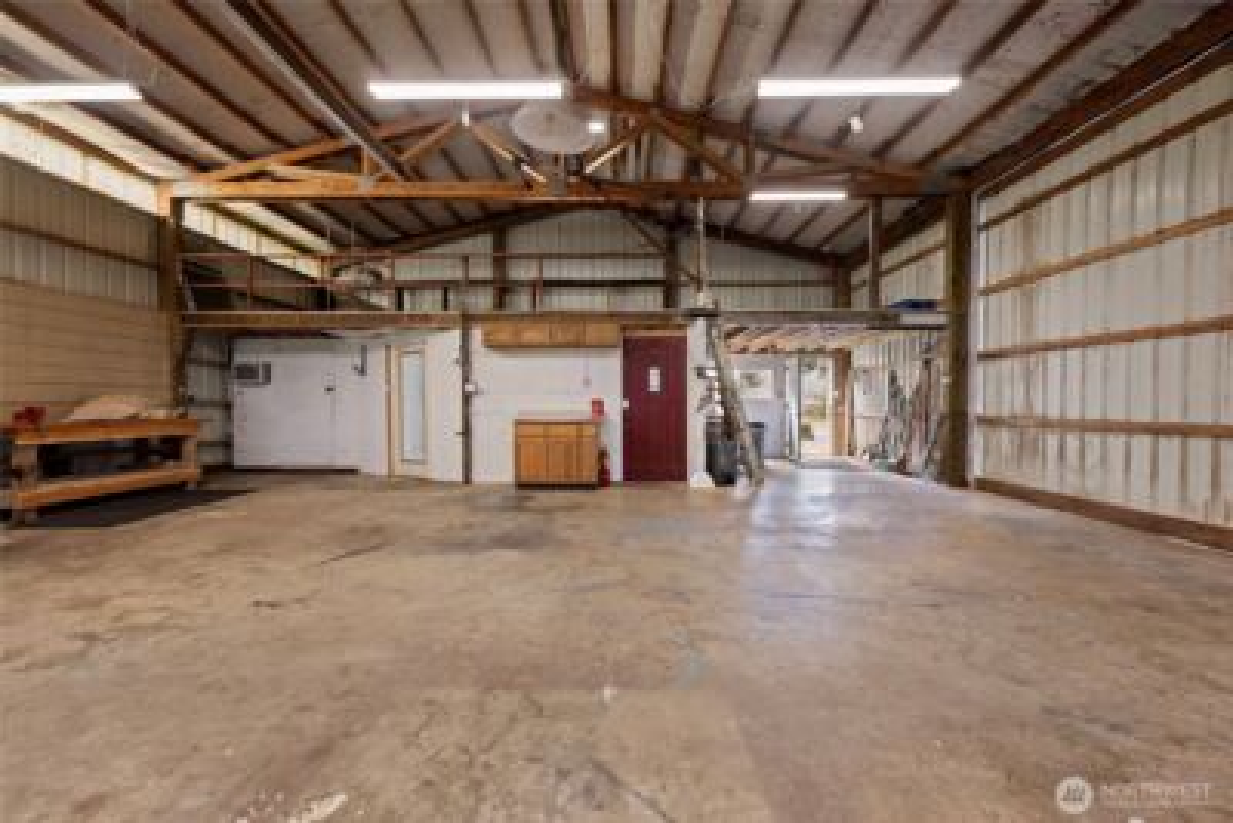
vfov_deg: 81.3
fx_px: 480
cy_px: 412
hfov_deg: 104.2
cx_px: 616
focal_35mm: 14
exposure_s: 1/3
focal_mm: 14
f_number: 9
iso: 400
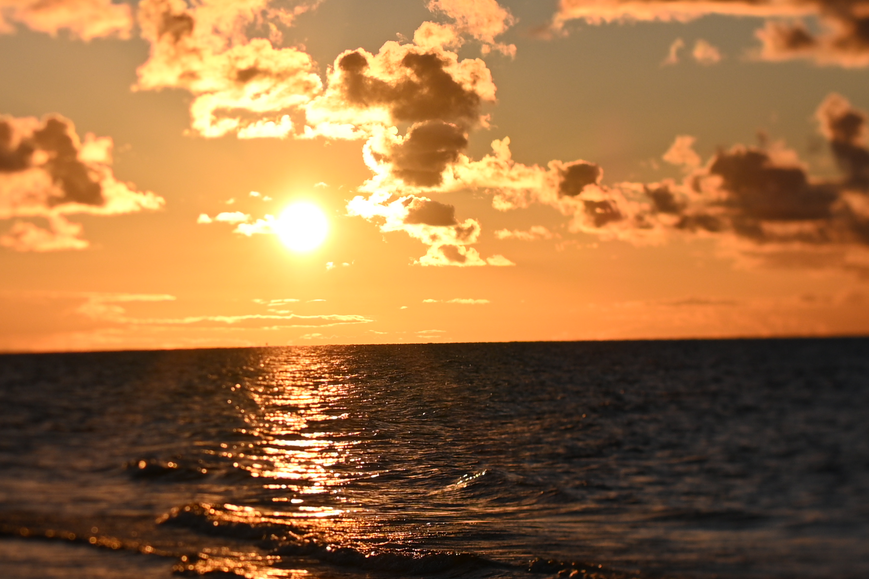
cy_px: 216
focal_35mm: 169
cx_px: 308
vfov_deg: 8.1
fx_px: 4077
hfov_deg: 12.2
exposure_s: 1/1600
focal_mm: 50
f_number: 1.4
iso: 100
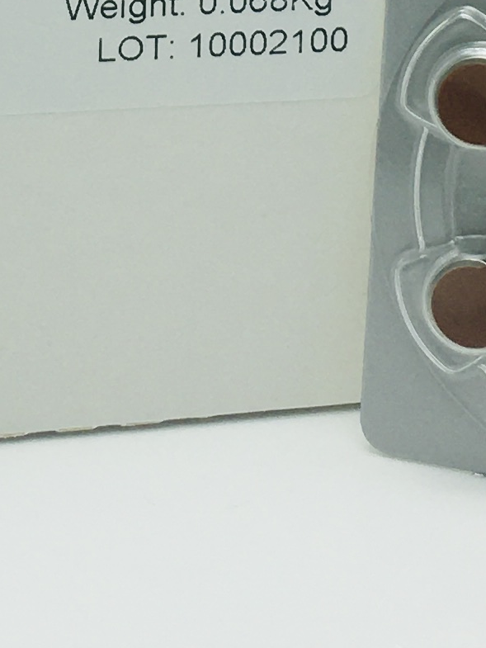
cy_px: -341
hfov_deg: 9.9
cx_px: 98
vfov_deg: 12.6
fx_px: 2788
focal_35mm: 149
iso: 25
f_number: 2.2
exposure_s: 1/472
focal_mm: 4.15
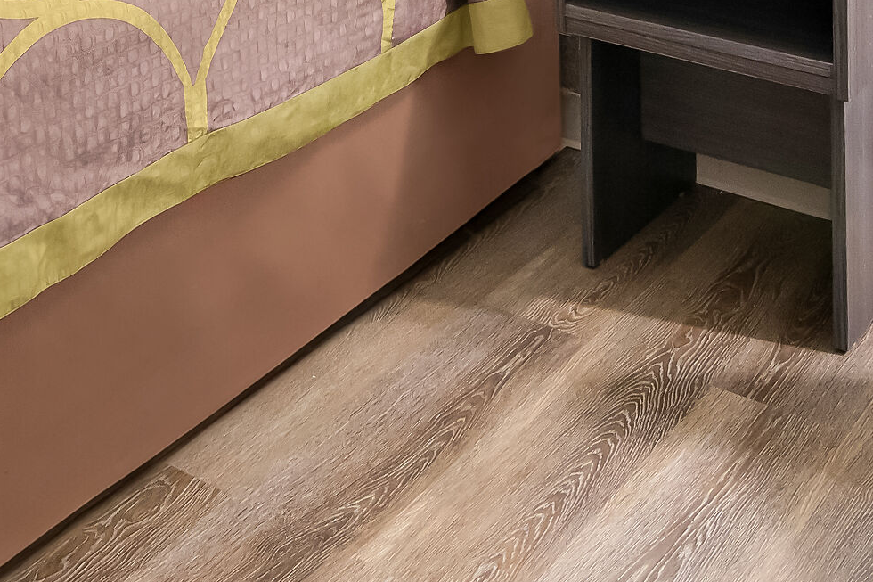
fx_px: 1225
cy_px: -204
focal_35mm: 51
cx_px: 50
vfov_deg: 23.2
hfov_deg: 36.2
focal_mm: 11
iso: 400
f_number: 8
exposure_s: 8
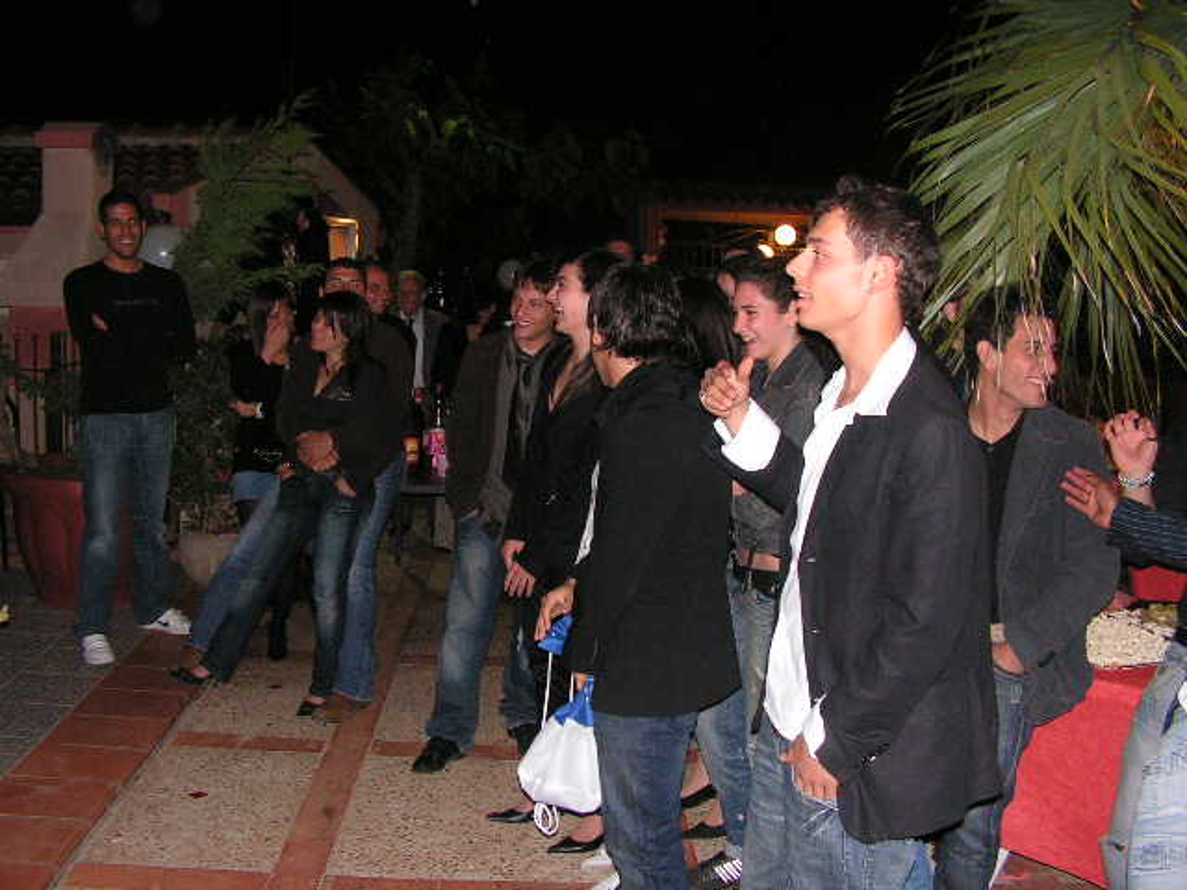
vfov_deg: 39.7
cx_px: 594
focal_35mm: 36
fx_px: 1234
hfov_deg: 51.4
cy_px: 445
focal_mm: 6
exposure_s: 1/40
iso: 200
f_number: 3.2
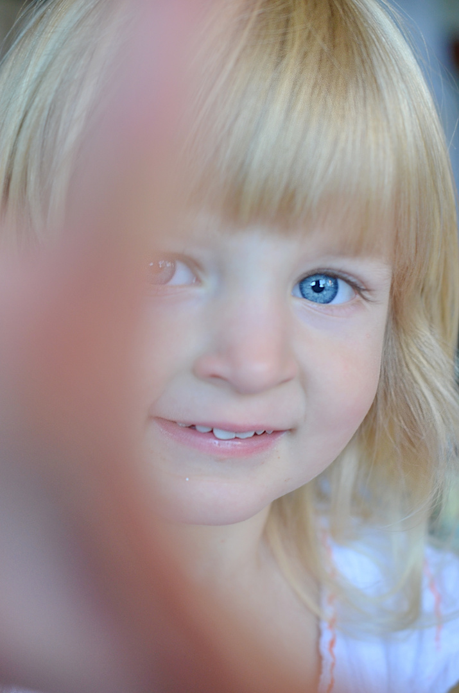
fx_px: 1153
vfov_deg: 33.5
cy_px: 346
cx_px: 230
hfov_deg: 22.5
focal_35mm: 60
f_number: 4
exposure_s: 1/125
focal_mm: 40
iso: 640
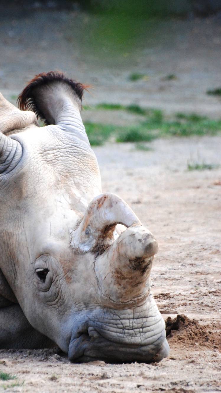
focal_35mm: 512
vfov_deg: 4.2
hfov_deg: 2.4
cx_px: 63
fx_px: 5331
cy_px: 199
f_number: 5.6
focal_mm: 270
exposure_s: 1/500
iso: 1000
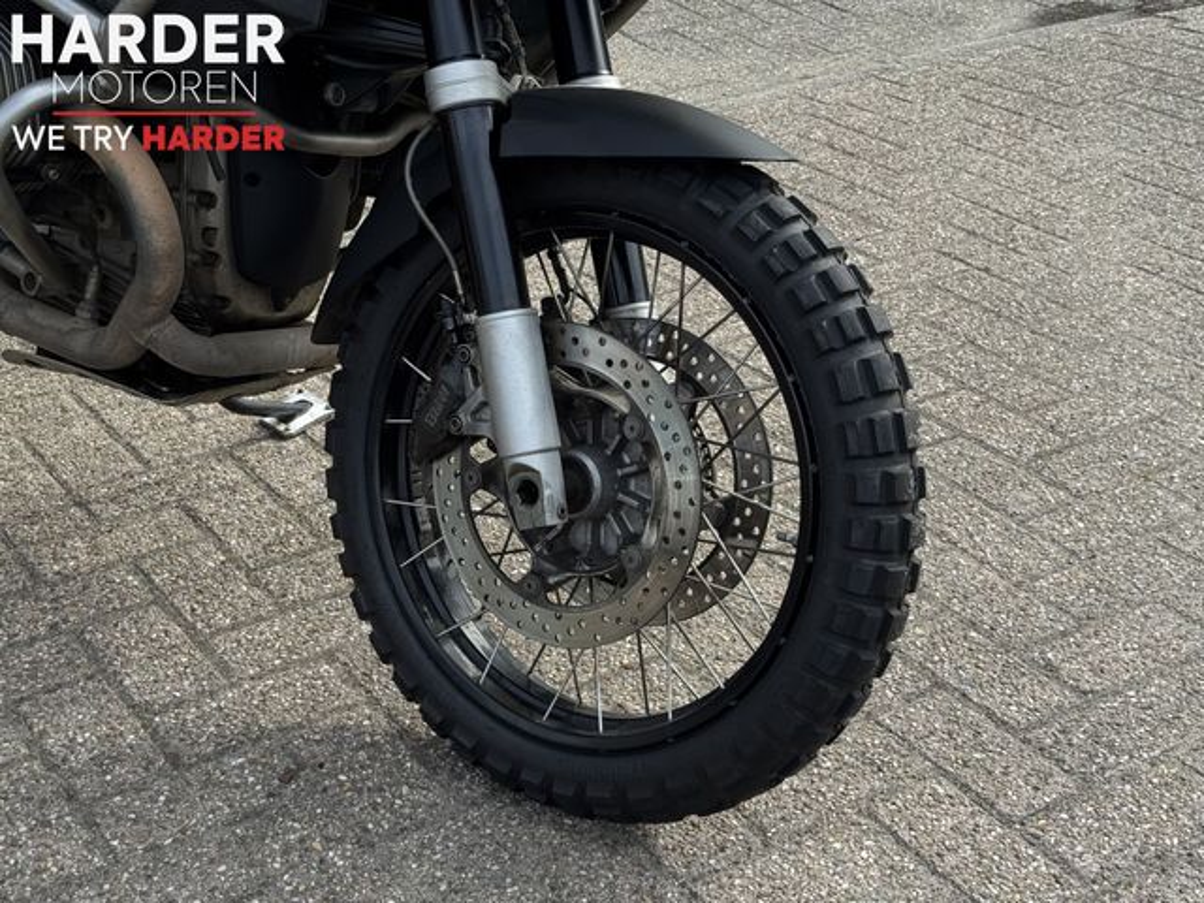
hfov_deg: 39.7
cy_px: 452
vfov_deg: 30.3
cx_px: 602
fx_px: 1670
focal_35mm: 48
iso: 64
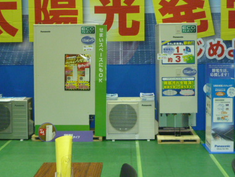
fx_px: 319
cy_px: 48
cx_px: 118
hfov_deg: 40.4
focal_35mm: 47
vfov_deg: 30.5
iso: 320
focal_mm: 4.9
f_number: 3.3
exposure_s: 1/30
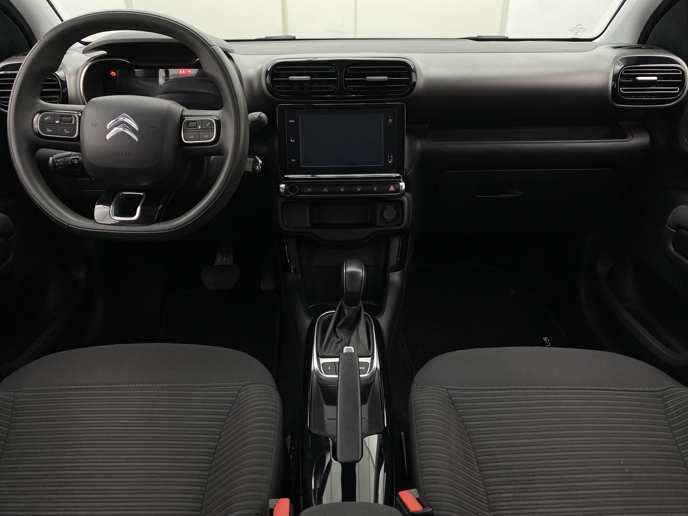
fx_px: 517
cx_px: 344
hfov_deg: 67.3
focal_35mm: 26
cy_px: 258
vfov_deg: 53.1
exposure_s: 1/60
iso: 200
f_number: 1.8
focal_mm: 4.25
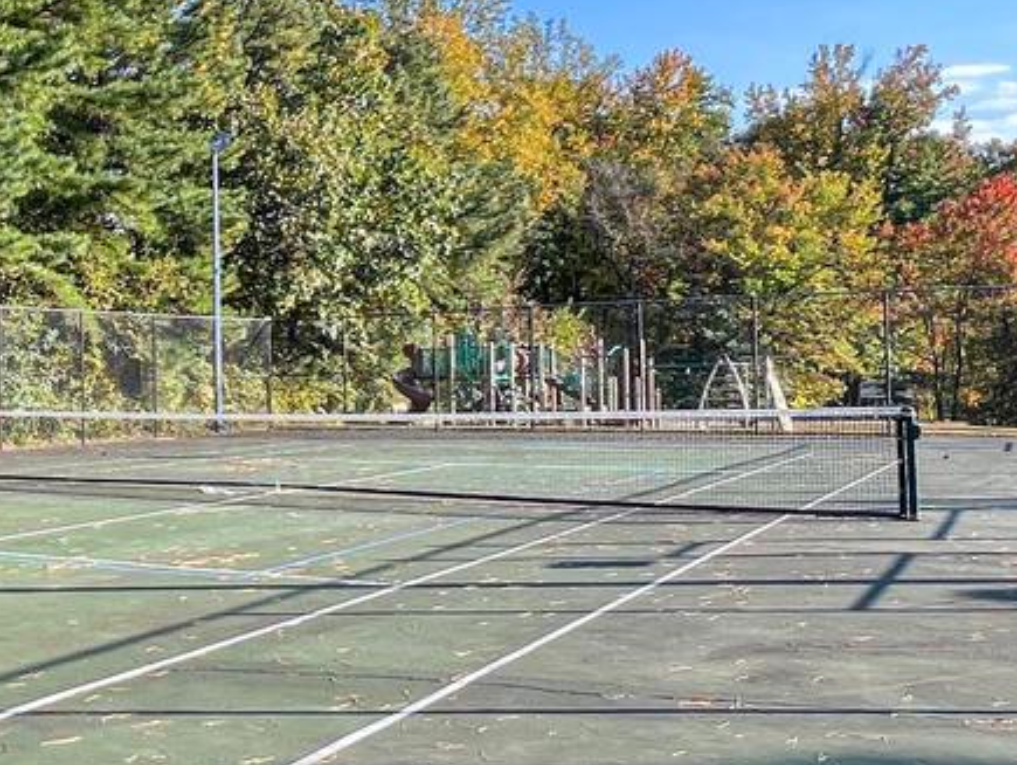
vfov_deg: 33.6
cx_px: -56
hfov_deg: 37.8
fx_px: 1264
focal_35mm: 43
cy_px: 335
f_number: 1.8
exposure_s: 1/407
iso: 32
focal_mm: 1.57
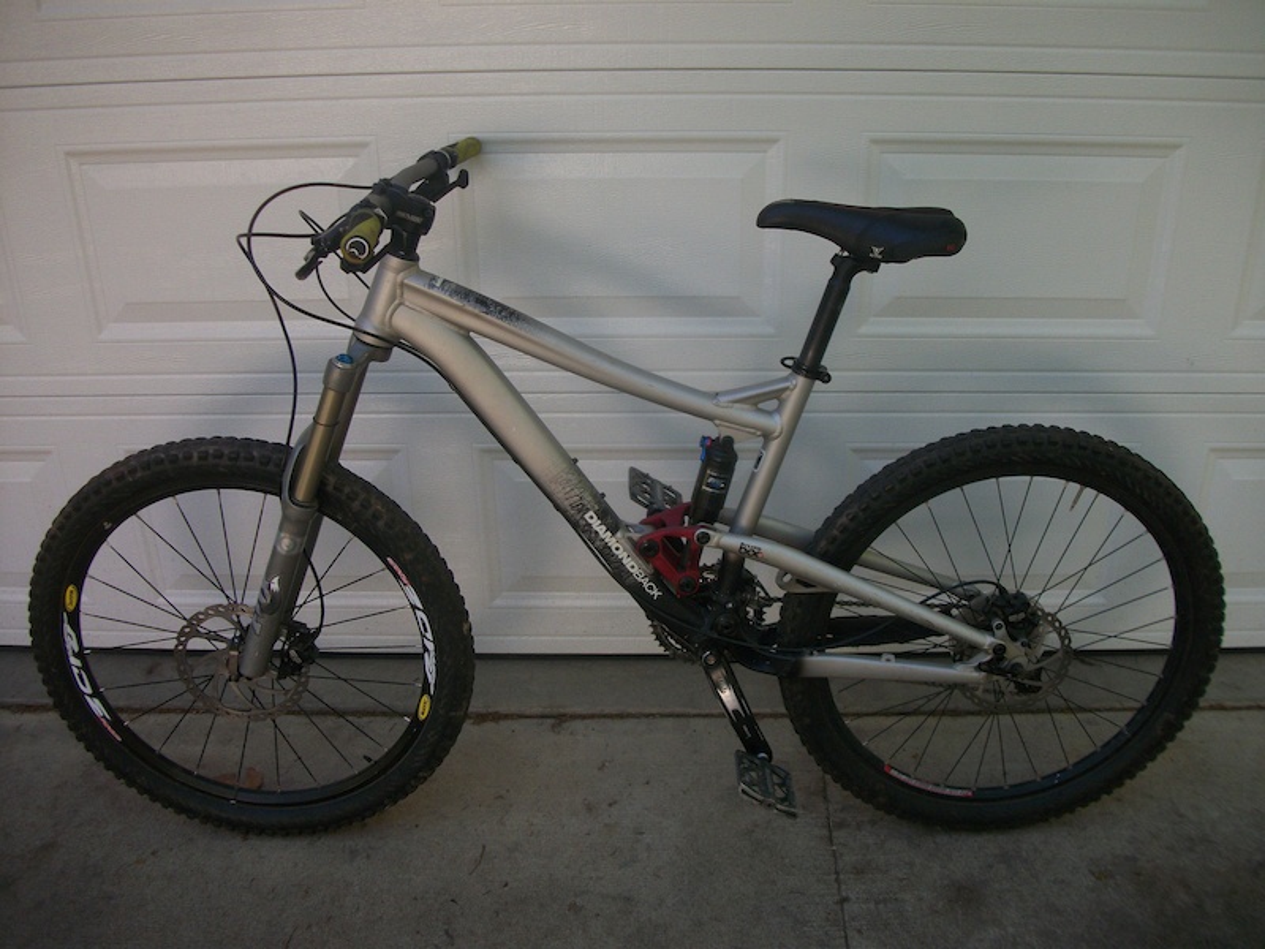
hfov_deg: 56.8
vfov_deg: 44.2
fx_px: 1169
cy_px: 474
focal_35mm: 32
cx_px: 632
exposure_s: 1/250
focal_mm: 5.7
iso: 80
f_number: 2.9
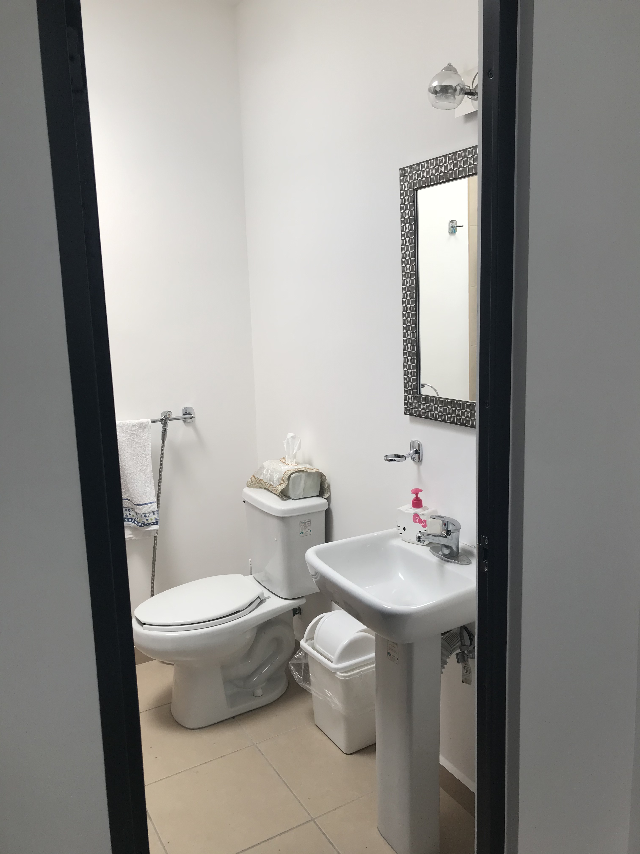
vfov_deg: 63.4
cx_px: 320
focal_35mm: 28
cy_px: 427
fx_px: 690
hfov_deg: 49.7
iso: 20
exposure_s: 1/101
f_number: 1.8
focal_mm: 3.99
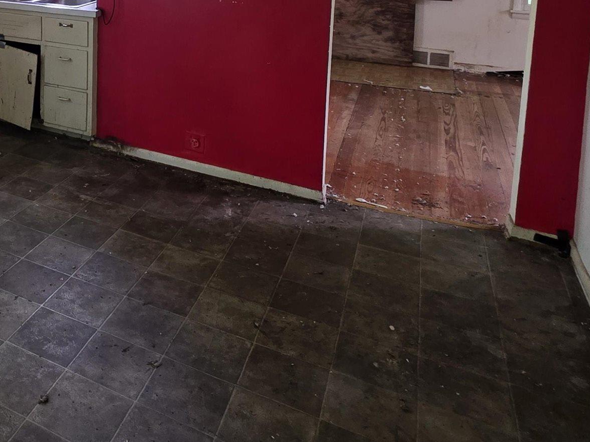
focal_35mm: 34
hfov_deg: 46.3
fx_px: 579
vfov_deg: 36.1
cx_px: 16
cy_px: -32
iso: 200
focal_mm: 2.2
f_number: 1.9
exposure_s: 1/60
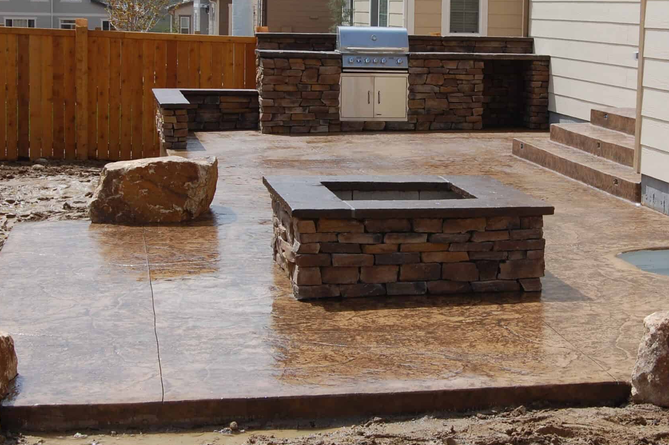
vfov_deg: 17.4
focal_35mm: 78
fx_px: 1448
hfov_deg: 26.0
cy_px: 144
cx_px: 392
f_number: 10
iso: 200
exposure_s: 1/400
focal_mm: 34
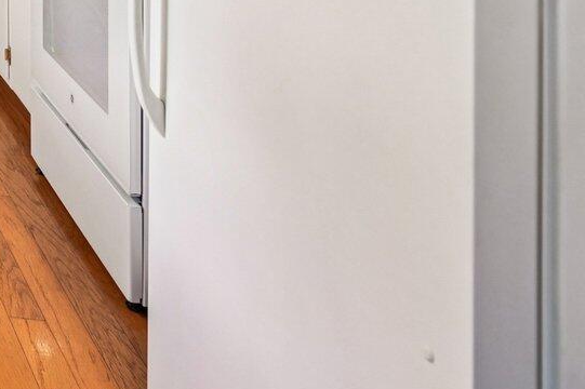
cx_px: -401
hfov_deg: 23.9
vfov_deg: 20.9
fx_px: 861
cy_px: -225
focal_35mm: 53
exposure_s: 1/45
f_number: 4
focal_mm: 14
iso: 400
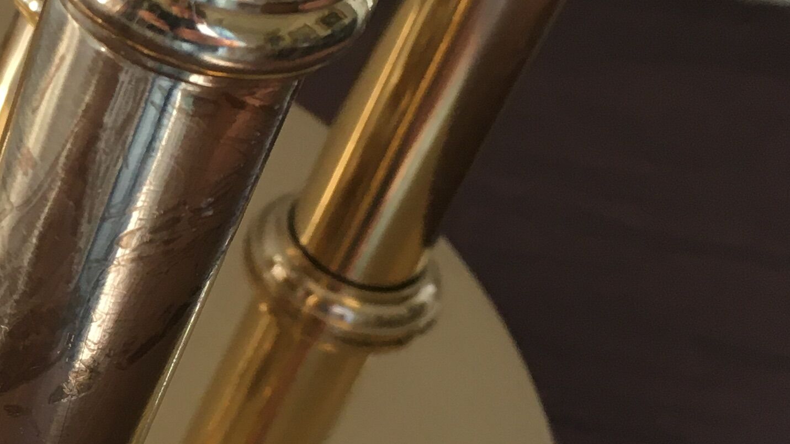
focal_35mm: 89
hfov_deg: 23.0
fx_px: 1864
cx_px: 13
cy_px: 124
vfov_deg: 13.6
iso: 40
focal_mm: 4.15
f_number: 2.2
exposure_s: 1/33
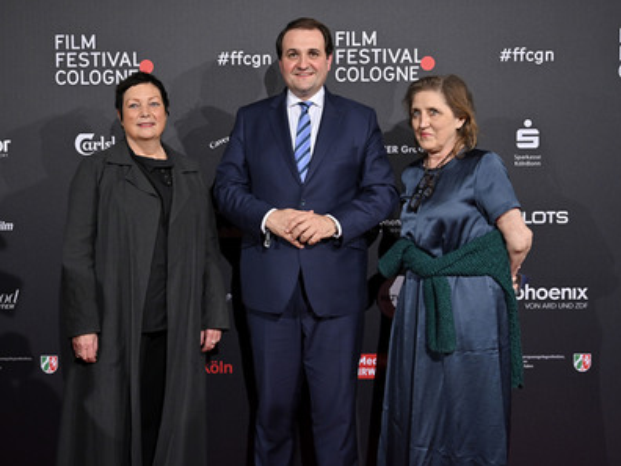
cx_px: 291
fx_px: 628
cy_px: 234
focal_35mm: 35
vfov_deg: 40.7
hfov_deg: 52.6
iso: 1000
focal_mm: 32
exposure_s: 1/200
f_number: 4
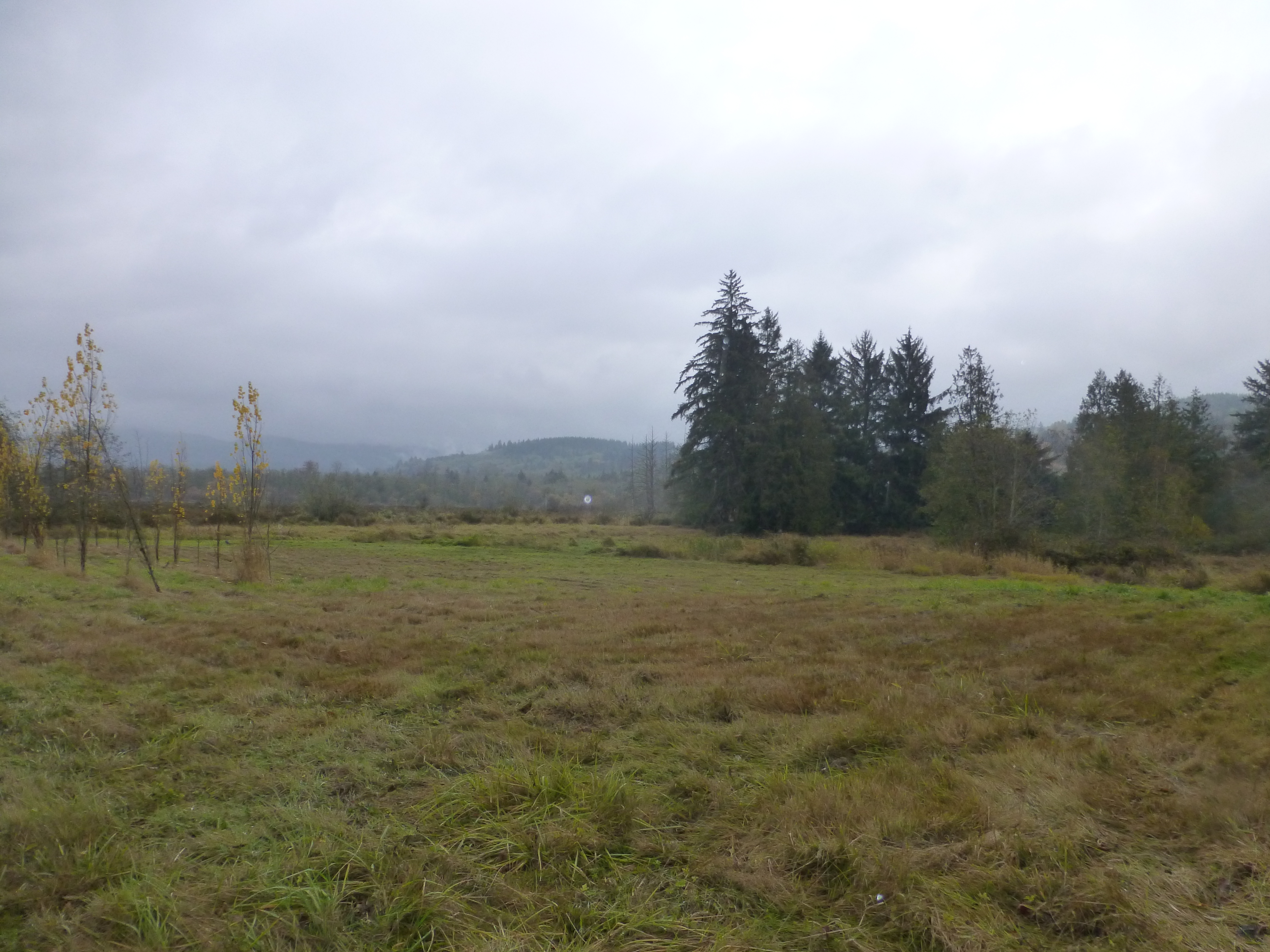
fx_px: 881
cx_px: 635
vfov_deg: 56.8
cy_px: 476
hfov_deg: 71.6
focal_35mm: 24
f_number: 3.3
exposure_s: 1/250
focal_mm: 4.3
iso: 250
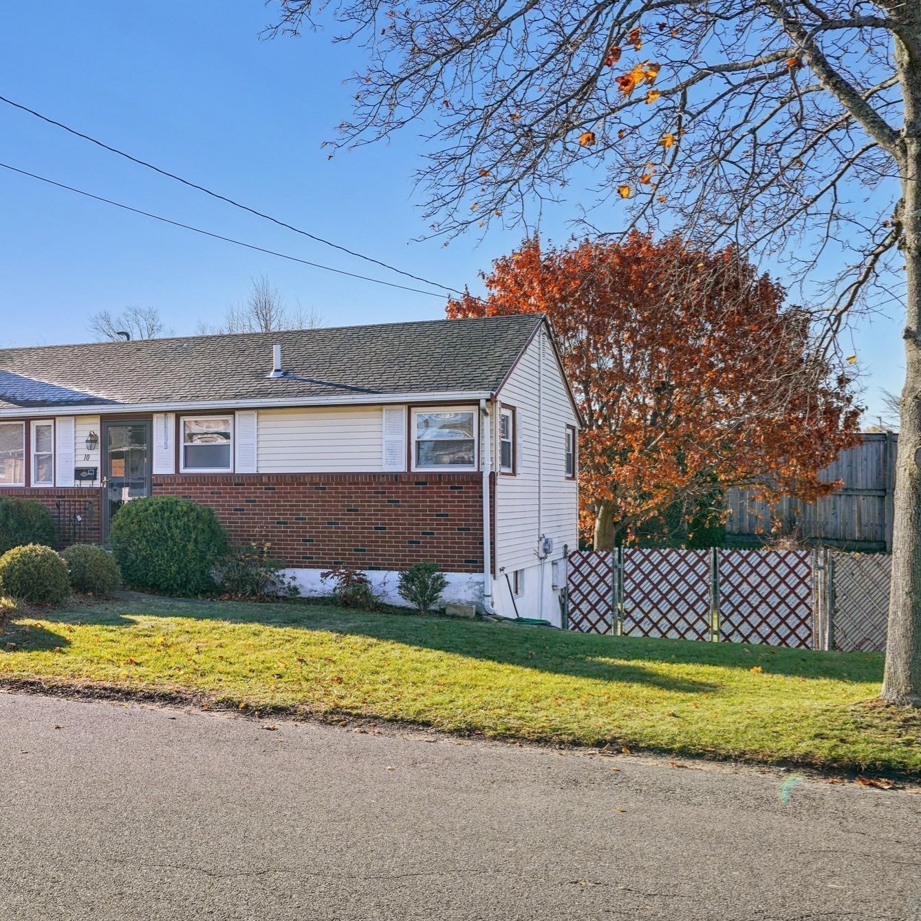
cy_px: 465
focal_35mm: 39
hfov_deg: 41.5
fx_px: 1174
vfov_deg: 42.8
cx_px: 225
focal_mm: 30
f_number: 8
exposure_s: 1/160
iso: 100
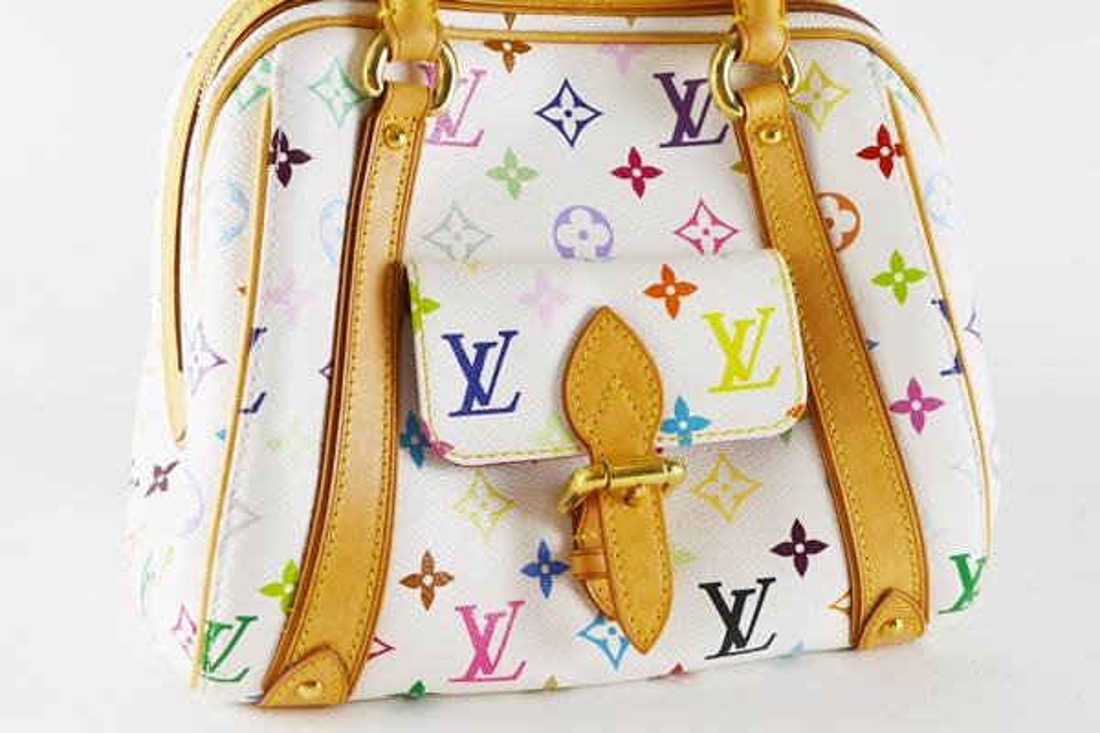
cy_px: 366
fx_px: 1604
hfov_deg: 37.9
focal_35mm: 52
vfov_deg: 25.8
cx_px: 550
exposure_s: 1/200
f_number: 7.1
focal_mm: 35
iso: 200
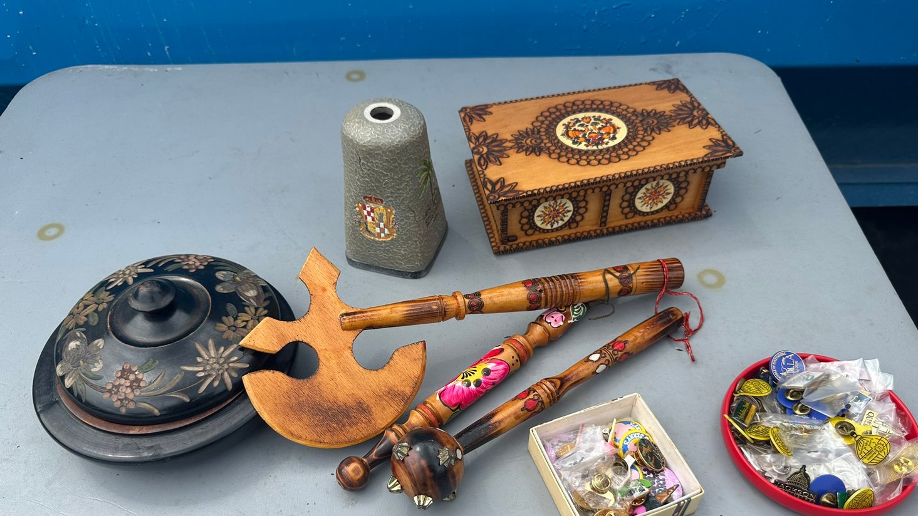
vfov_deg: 42.3
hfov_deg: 69.9
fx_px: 657
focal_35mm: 27
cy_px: 345
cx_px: 464
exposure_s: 1/2070
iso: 80
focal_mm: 6.86
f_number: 1.78
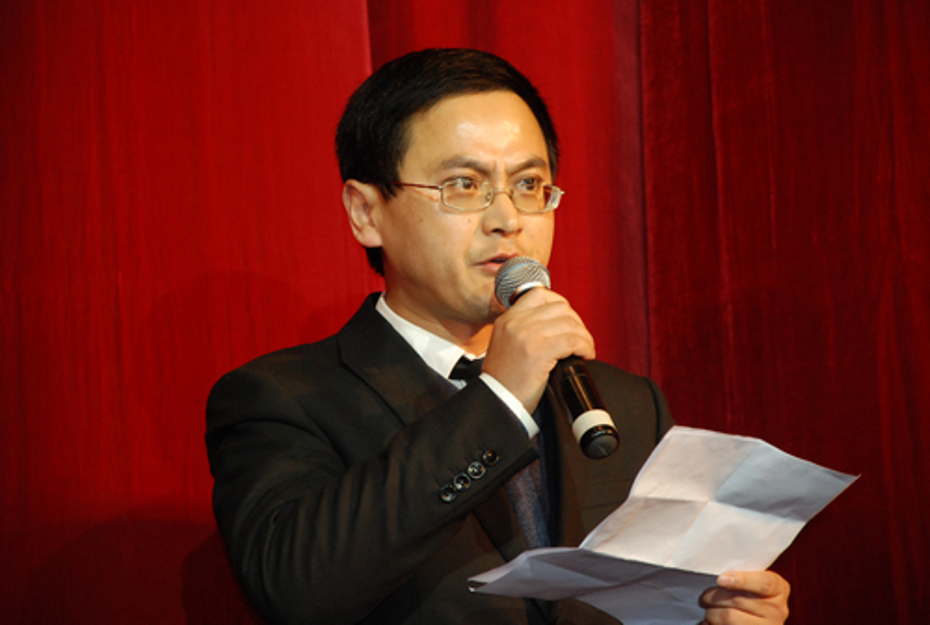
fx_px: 5244
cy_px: 312
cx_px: 465
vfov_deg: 6.8
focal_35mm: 202
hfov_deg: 10.1
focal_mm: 135
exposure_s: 1/60
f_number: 5.6
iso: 1000
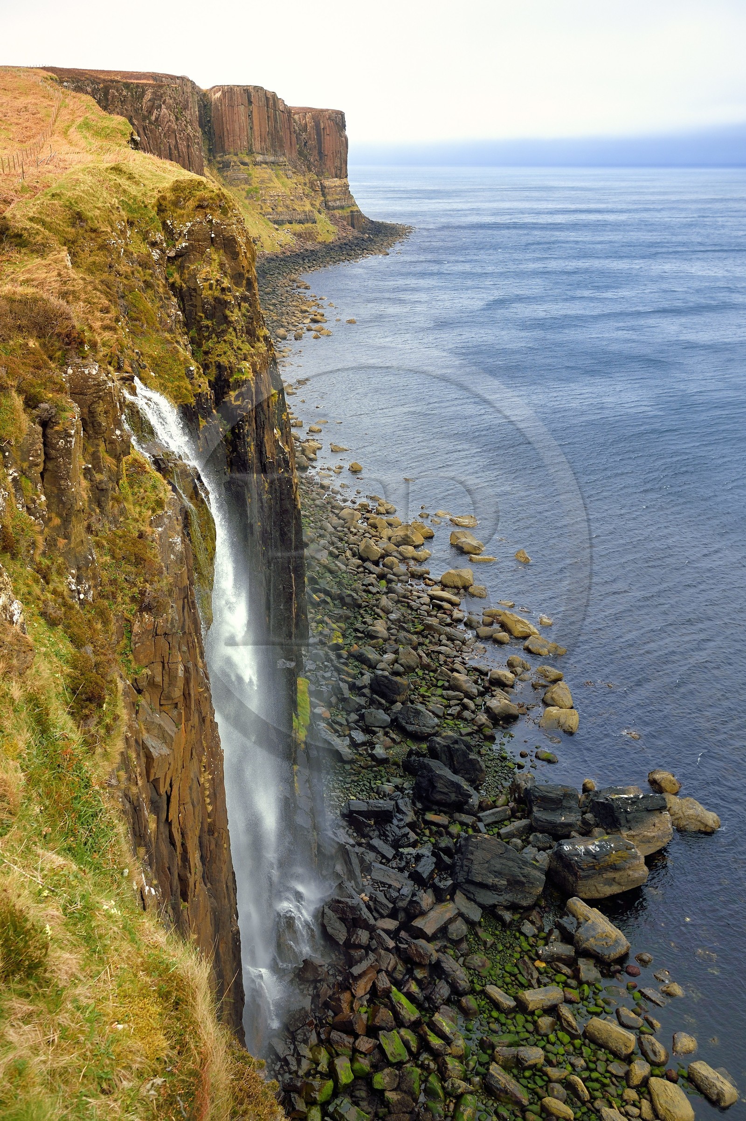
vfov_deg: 55.8
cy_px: 560
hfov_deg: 38.8
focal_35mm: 34
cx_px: 373
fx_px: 1058
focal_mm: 34
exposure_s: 1/500
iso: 200
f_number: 5.6
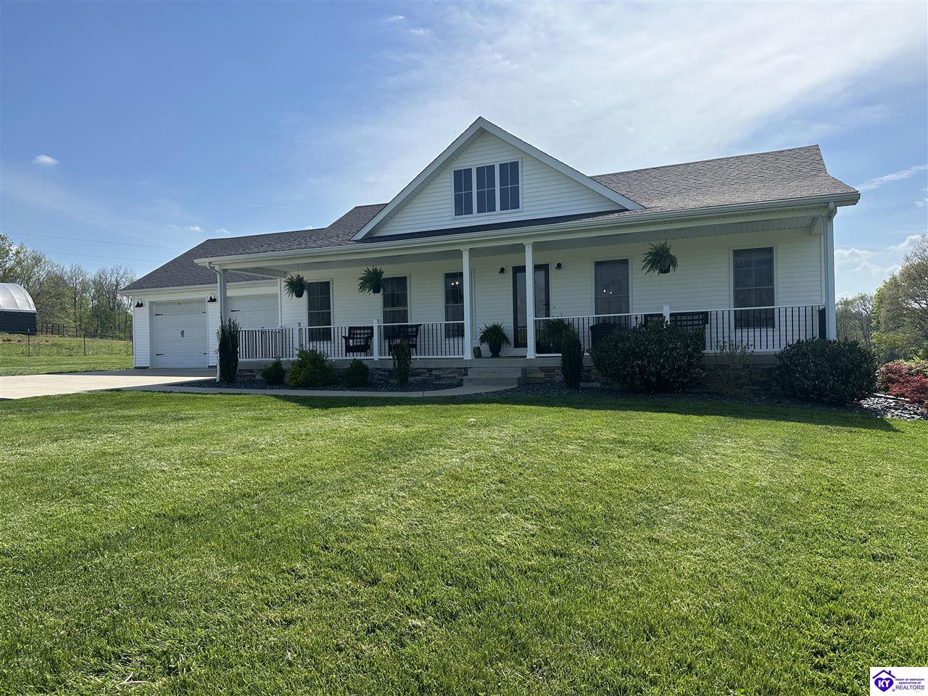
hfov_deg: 71.6
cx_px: 464
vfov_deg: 56.8
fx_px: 643
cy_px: 348
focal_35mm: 24
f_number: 1.78
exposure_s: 1/6211
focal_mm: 6.86
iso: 80
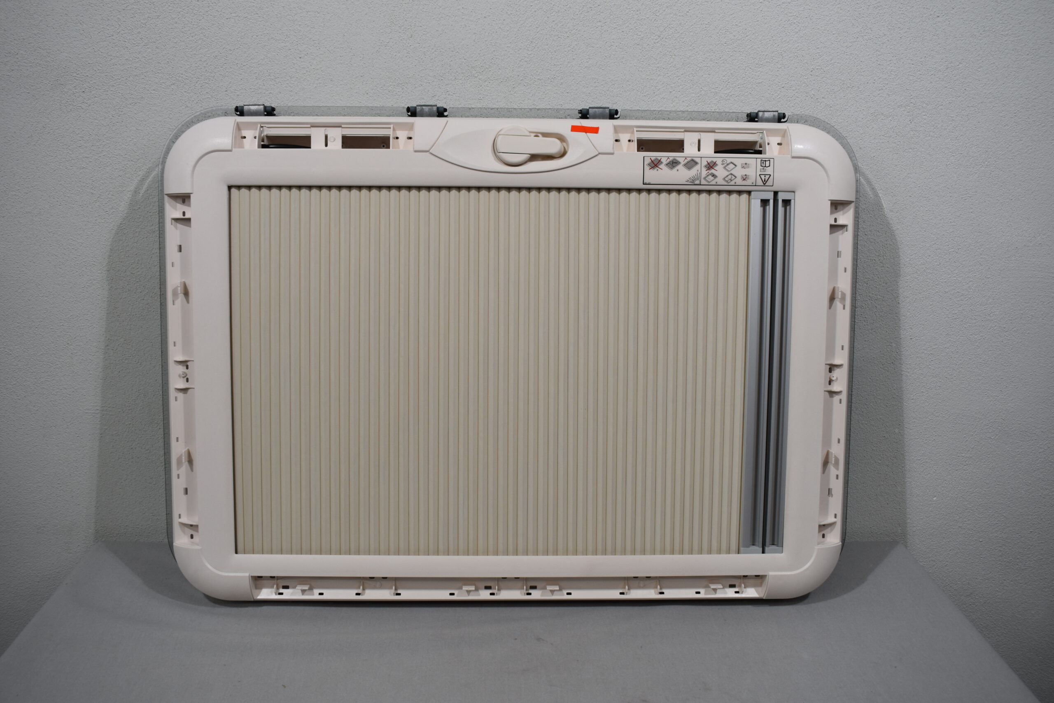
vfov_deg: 41.7
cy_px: 352
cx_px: 527
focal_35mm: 32
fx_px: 922
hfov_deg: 59.5
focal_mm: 21
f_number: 5.6
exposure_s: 1/125
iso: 250
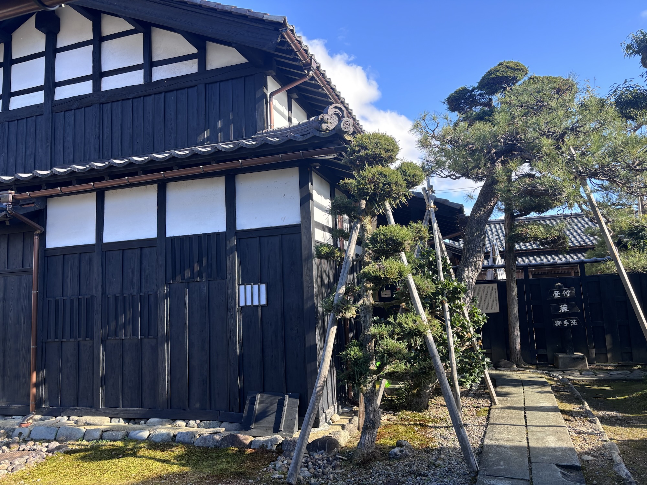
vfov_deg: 53.1
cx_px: 324
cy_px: 242
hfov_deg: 67.3
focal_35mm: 26
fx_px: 486
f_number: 1.6
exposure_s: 1/498
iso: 50
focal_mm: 5.96
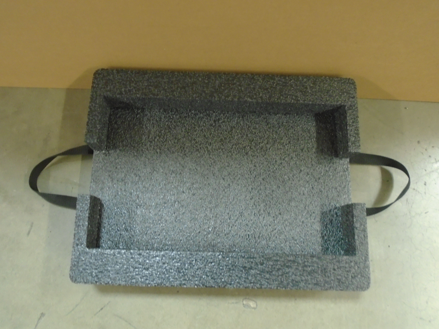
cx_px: 220
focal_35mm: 26
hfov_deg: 67.3
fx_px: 330
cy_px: 164
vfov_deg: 53.1
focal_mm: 4.6
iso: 400
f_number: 3.2
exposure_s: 1/10
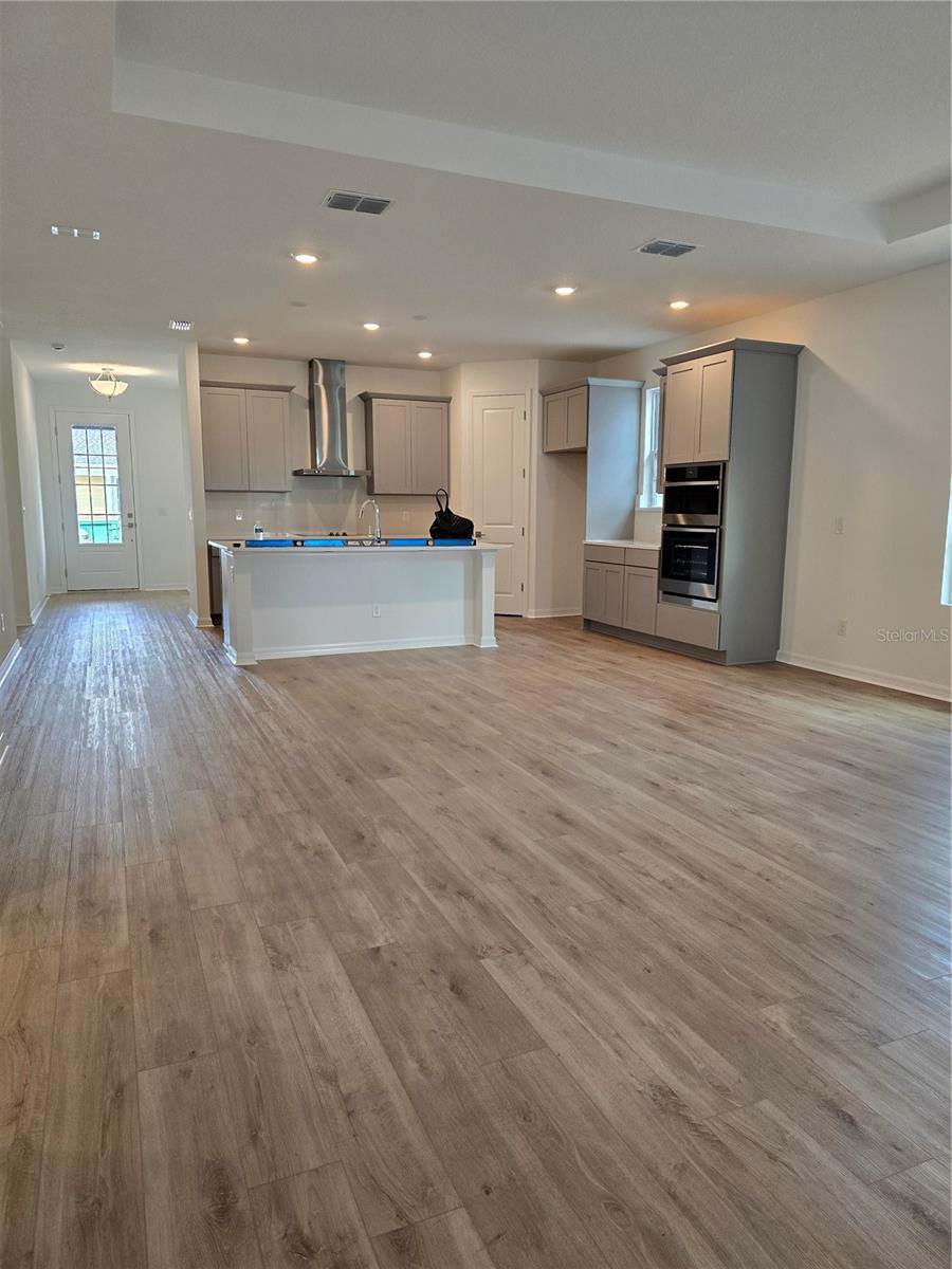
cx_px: 476
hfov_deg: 58.9
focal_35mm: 23
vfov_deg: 73.9
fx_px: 843
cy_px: 634
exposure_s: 1/120
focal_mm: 6.3
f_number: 1.7
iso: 125
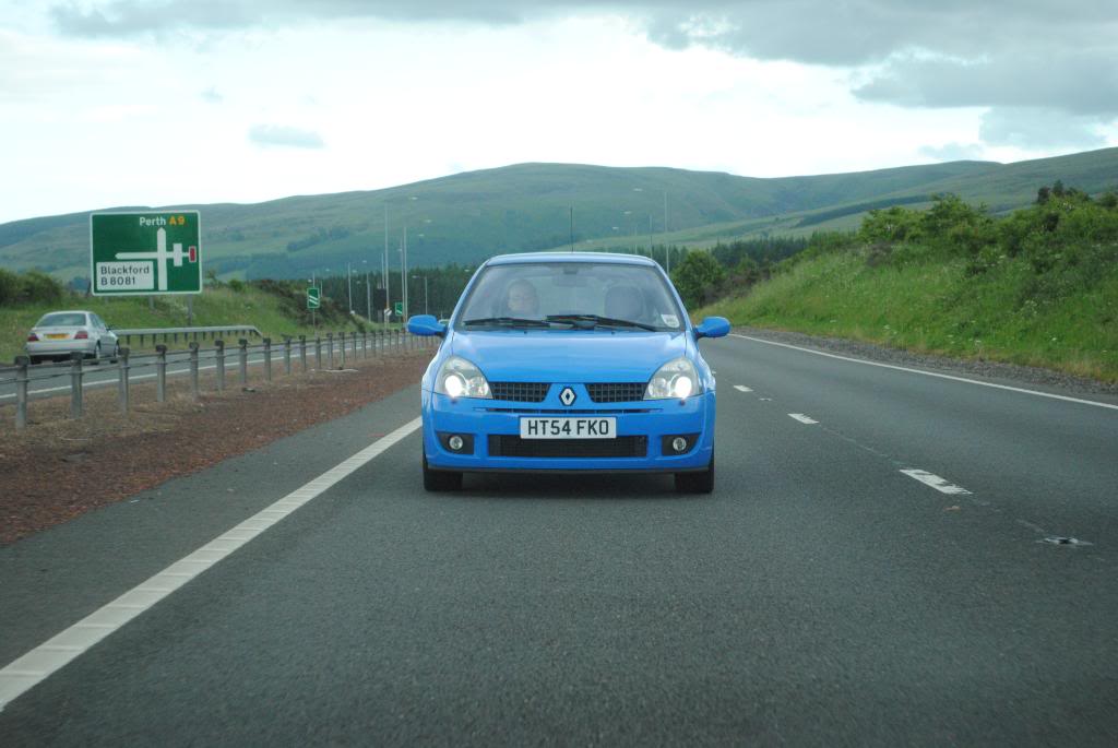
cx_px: 559
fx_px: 2565
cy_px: 374
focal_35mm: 82
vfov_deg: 16.6
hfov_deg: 24.6
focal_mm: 55
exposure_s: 1/400
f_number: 5.6
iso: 800
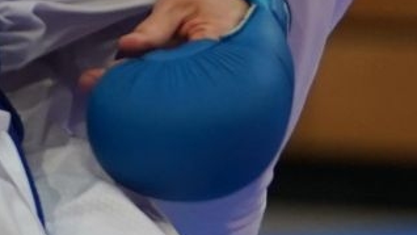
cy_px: -502
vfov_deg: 1.1
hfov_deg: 1.9
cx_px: -186
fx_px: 12574
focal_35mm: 1137
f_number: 2.8
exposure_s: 1/1000
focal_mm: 128
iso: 1000
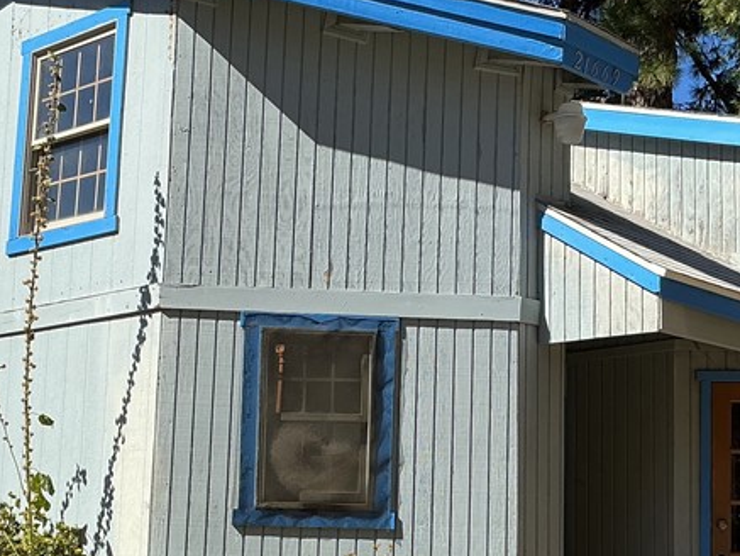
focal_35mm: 68
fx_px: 1454
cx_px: 364
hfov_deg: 28.6
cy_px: 354
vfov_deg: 21.6
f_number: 1.8
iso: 25
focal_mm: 3
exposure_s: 1/1848
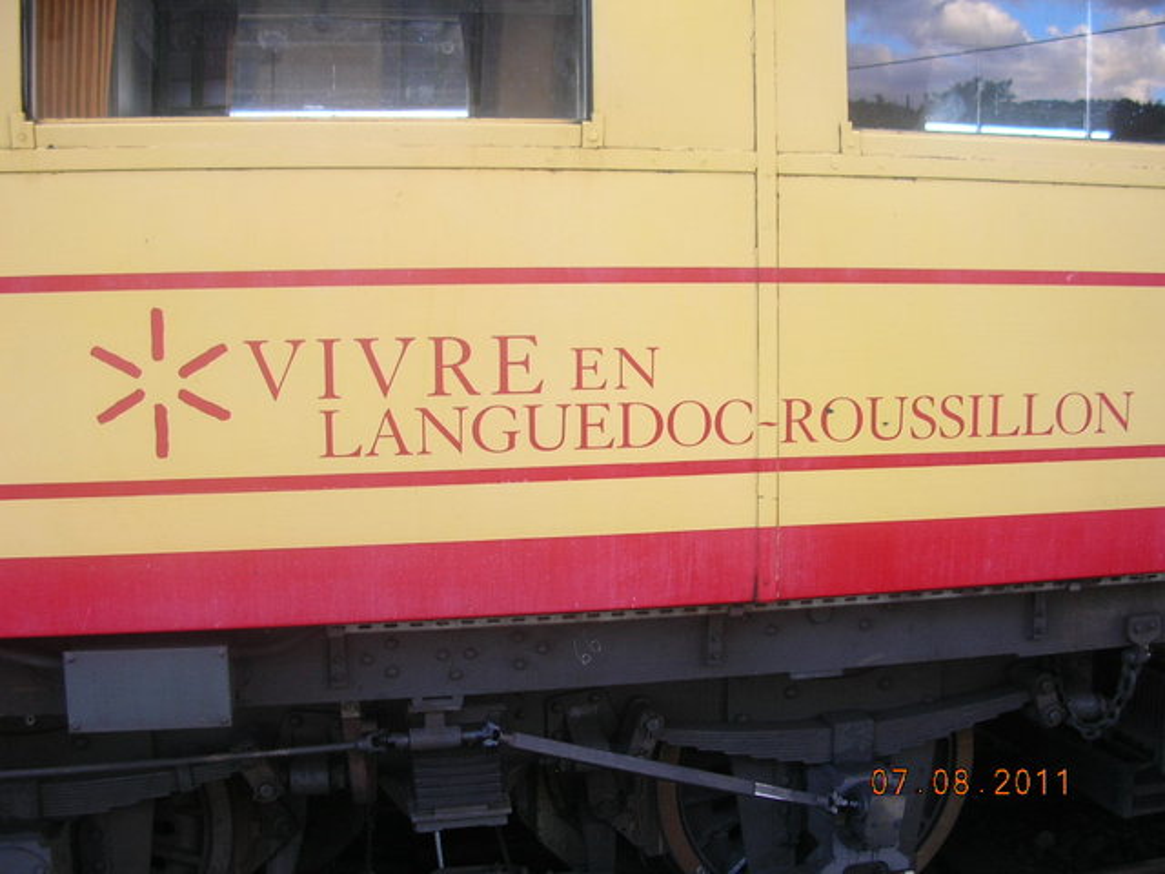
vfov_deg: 40.7
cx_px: 582
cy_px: 437
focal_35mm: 35
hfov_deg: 52.6
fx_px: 1178
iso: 50
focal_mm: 5.8
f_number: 2.8
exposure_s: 1/33
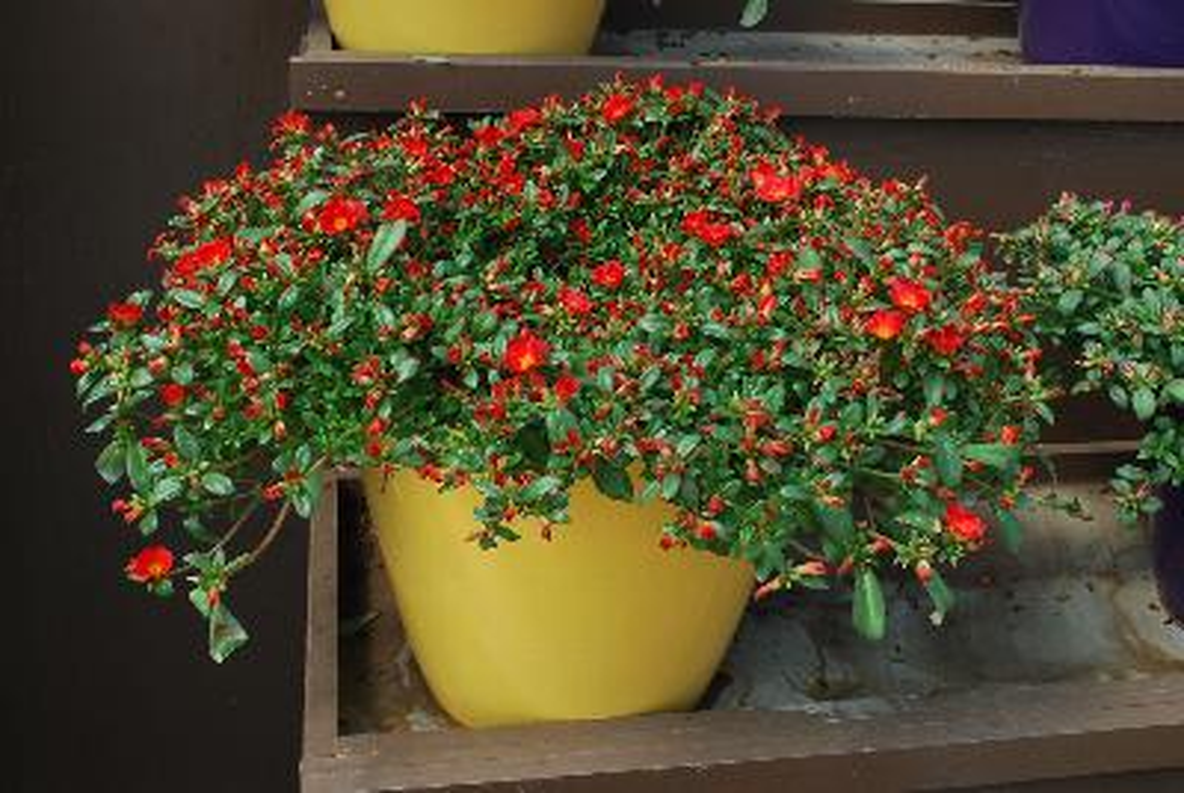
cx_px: 592
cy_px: 396
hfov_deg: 49.5
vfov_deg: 34.3
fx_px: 1285
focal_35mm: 39
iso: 110
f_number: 8
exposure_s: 1/60
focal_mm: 26
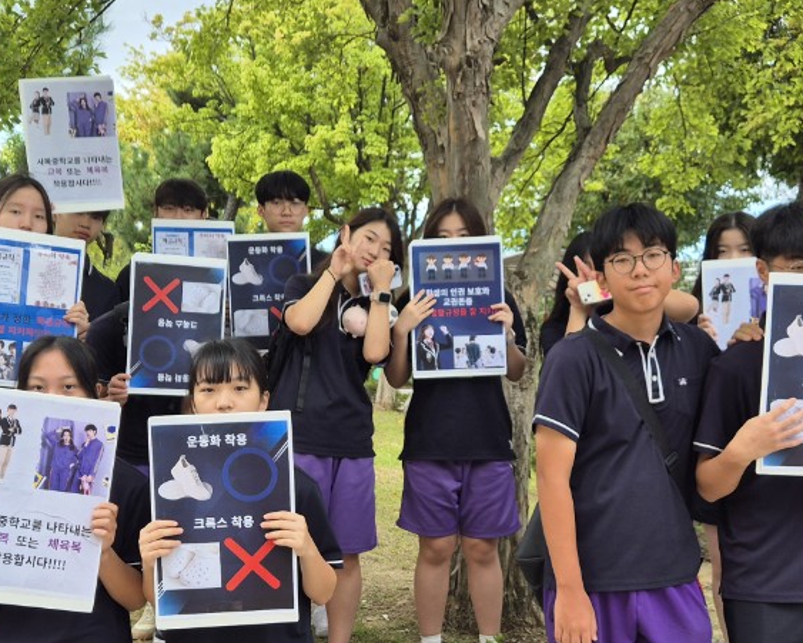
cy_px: 385
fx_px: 1213
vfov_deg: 29.6
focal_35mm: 51
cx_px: 441
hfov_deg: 36.6
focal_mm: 5.4
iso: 25
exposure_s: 1/256
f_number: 1.8
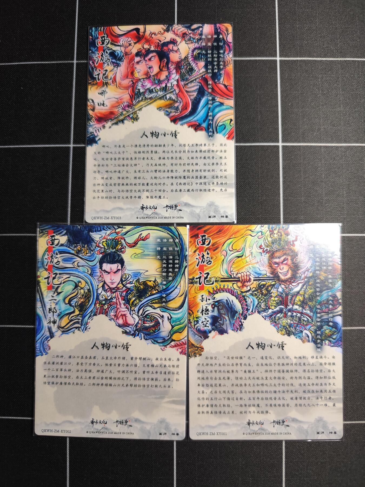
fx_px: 323
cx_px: 182
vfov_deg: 73.9
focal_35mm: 23
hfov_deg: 58.9
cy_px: 244
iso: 640
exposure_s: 1/100
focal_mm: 6.14
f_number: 1.65
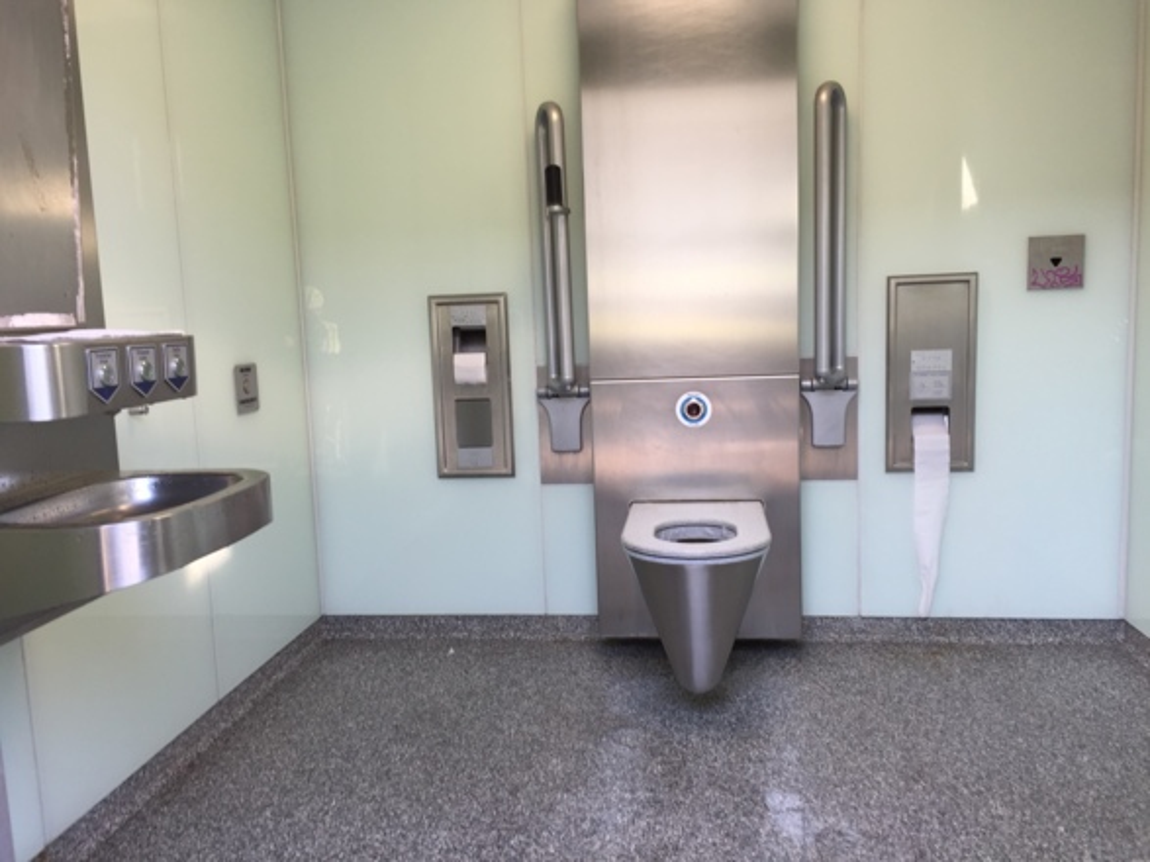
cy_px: 431
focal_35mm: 29
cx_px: 575
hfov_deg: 61.7
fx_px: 963
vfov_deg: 48.2
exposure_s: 1/50
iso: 32
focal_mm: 4.15
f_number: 2.2
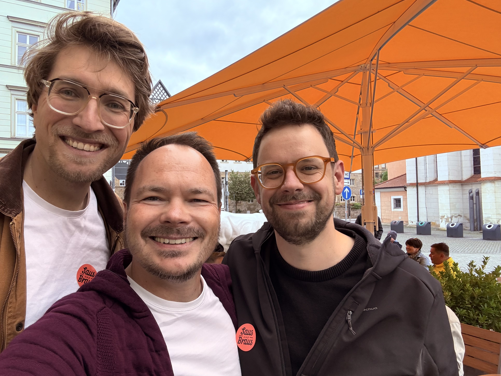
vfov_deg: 56.8
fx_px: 347
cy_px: 184
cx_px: 241
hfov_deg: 71.6
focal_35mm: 24
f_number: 1.9
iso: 80
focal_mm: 2.69
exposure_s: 1/113
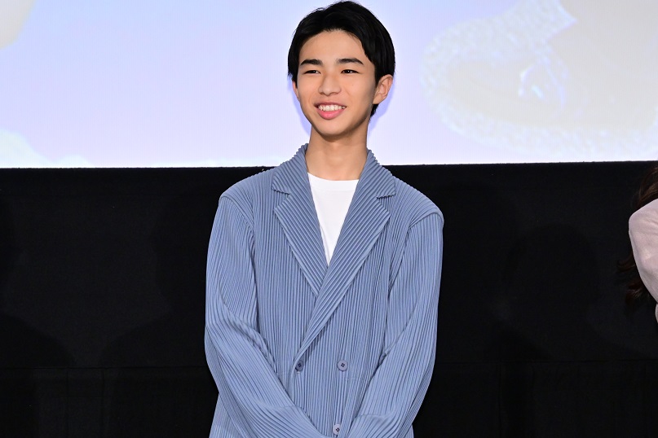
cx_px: 329
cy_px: 219
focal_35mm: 133
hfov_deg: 15.4
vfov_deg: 10.3
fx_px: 2431
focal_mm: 89
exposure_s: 1/200
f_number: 6.3
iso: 3200
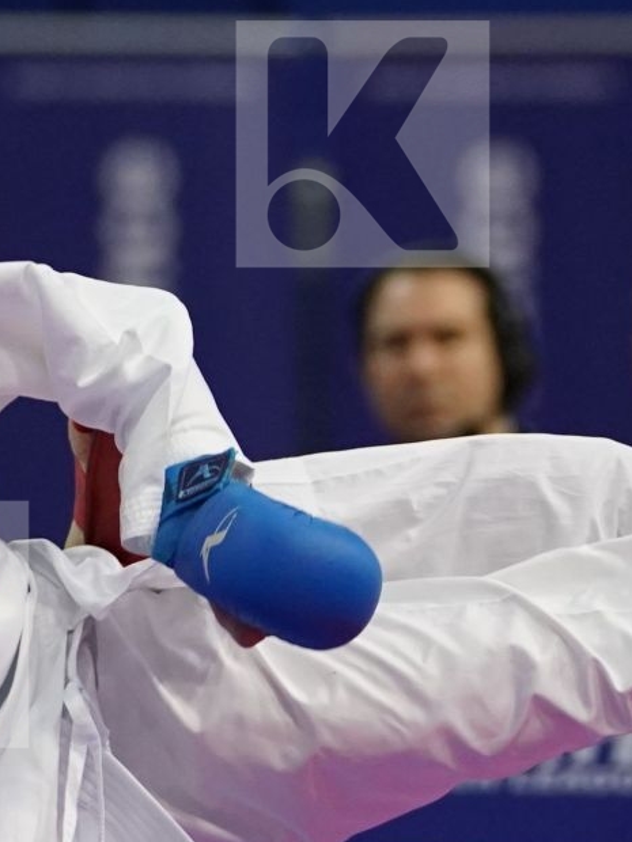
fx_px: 13243
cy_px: 625
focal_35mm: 544
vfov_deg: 3.6
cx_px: 363
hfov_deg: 2.7
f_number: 2.8
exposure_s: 1/1000
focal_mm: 130
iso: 3200
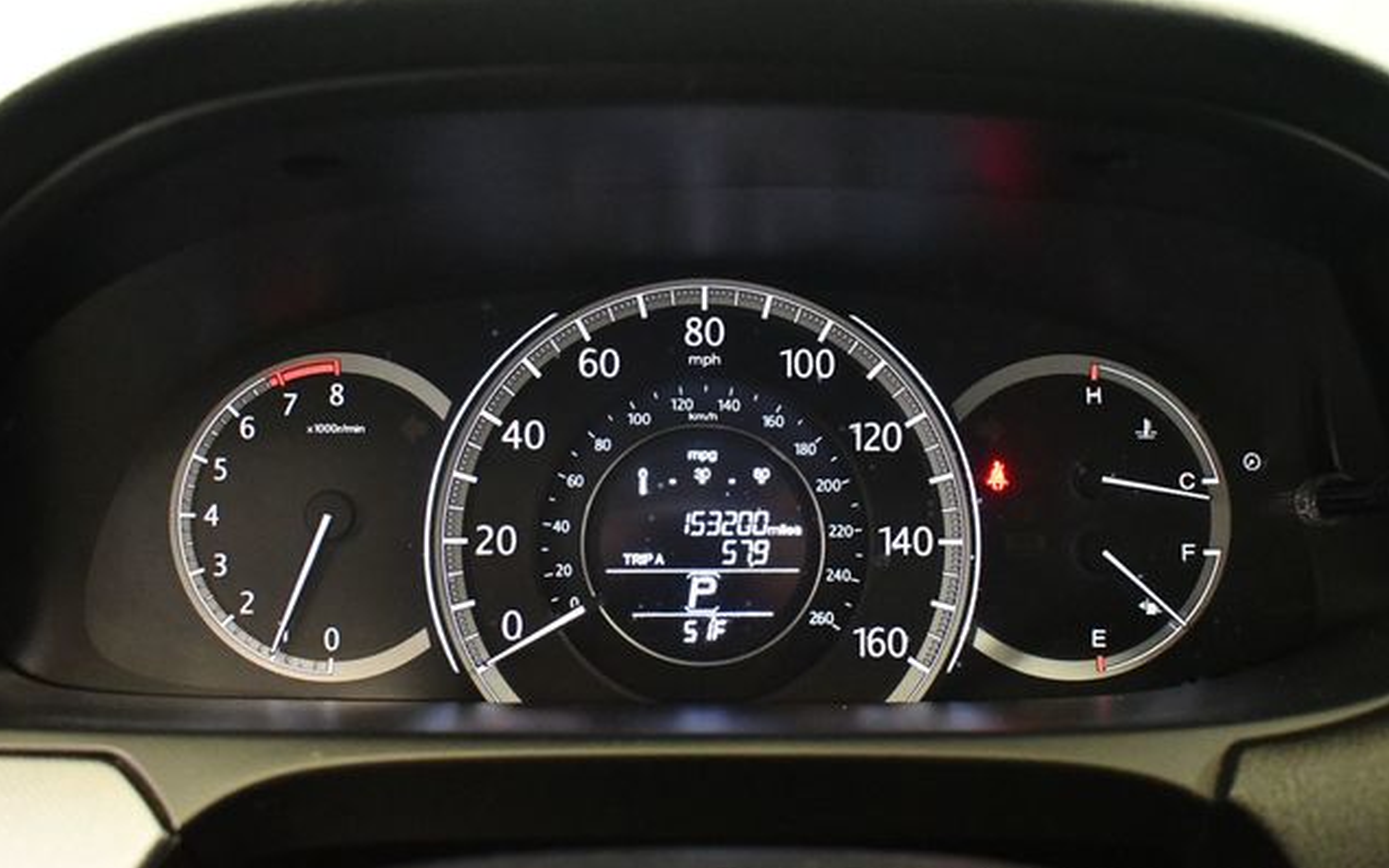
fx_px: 1401
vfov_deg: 34.4
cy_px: 461
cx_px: 691
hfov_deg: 52.7
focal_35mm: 37
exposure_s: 1/60
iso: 5000
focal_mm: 18
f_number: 3.5
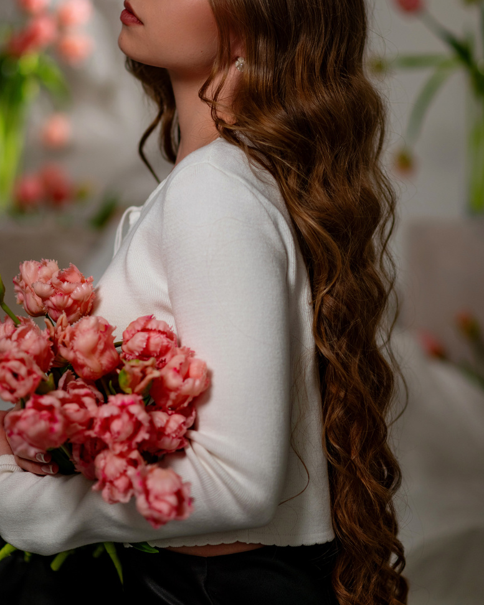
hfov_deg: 13.4
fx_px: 2060
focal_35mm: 115
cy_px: 235
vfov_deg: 16.7
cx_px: 233
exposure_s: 1/200
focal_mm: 85
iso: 125
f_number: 2
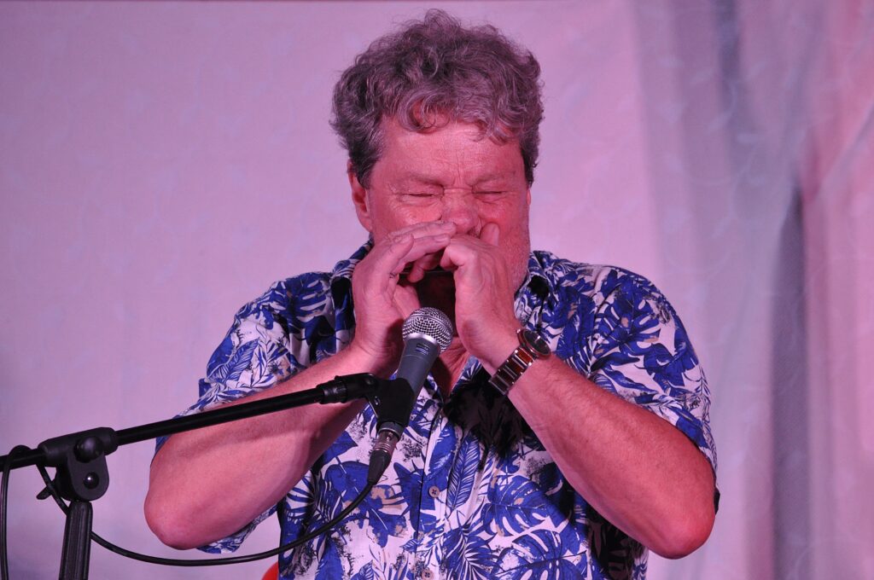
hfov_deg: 6.9
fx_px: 7274
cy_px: 290
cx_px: 437
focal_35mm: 300
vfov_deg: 4.6
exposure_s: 1/100
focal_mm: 200
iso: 1600
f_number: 5
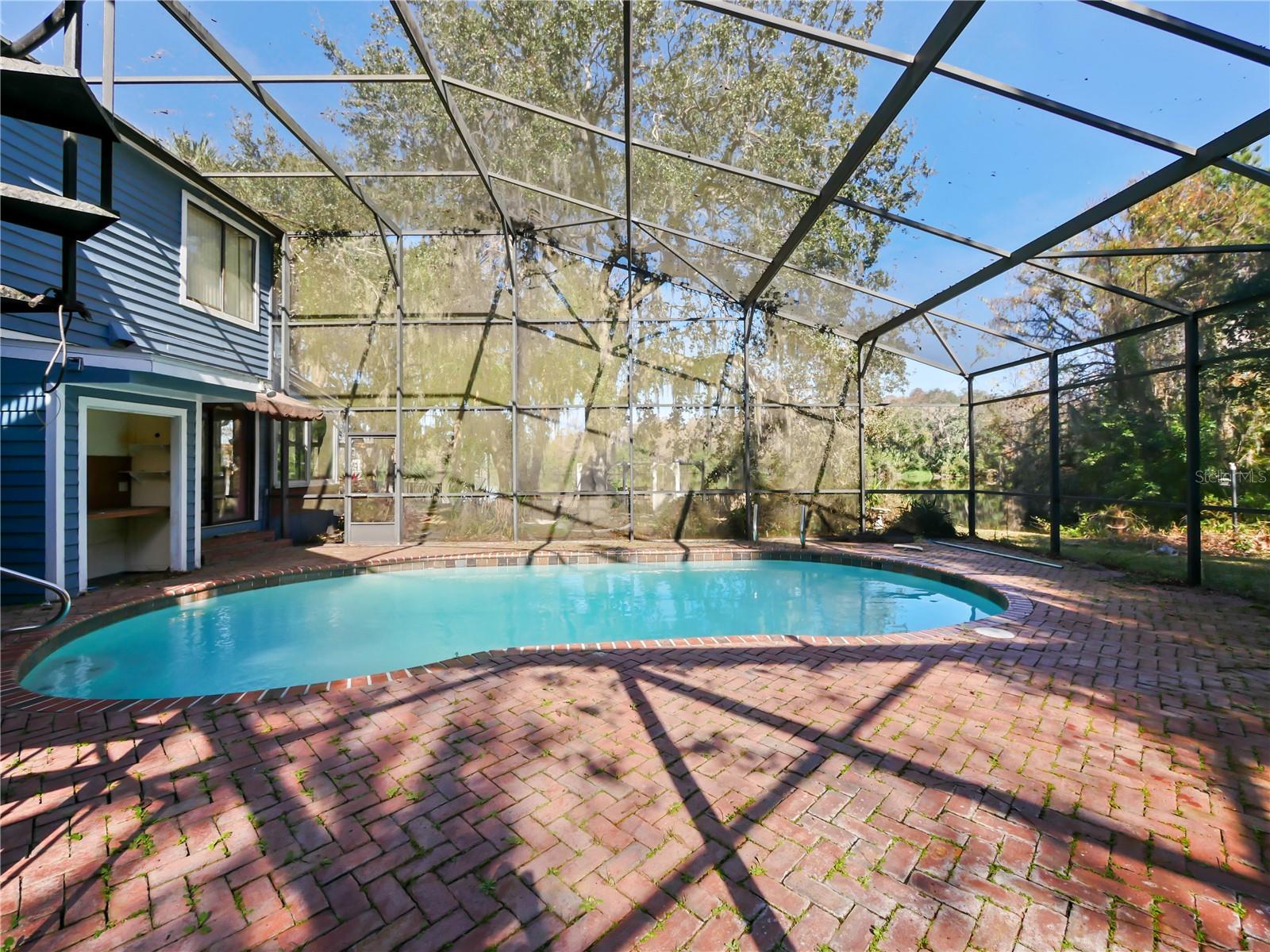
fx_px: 514
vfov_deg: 85.7
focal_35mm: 14
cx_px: 635
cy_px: 476
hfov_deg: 102.1
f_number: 5.6
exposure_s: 1/250
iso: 200
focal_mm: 7
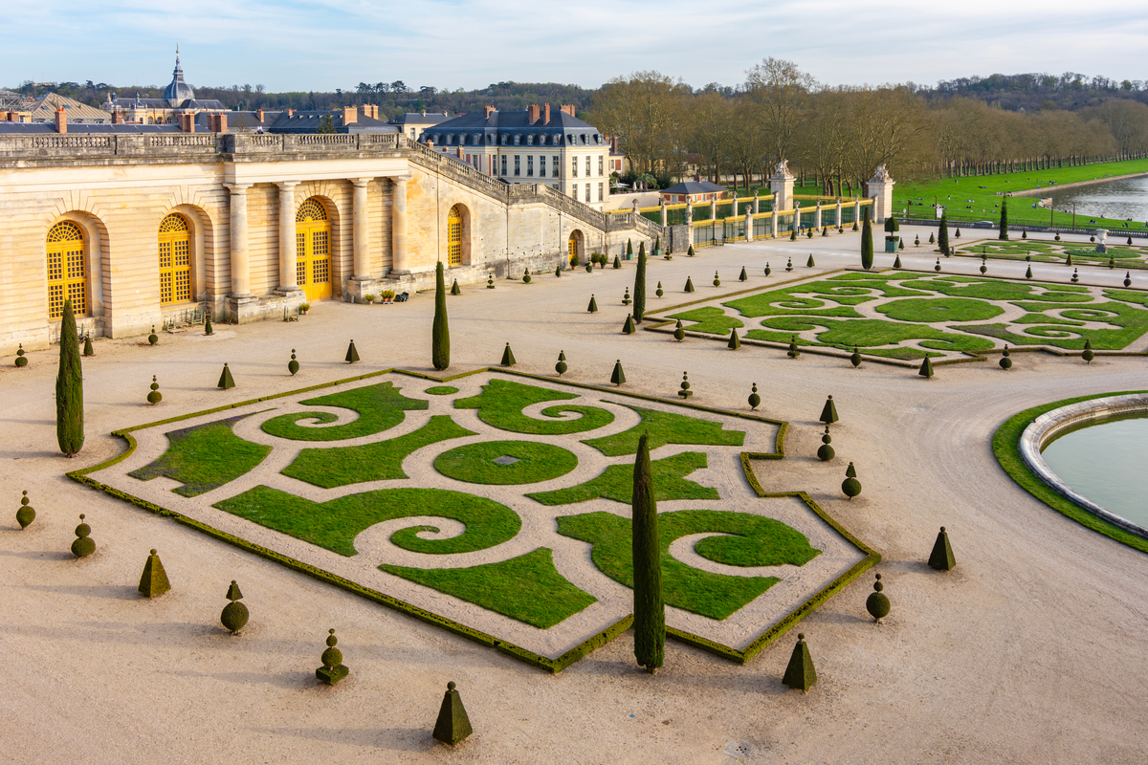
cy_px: 382
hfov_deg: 57.2
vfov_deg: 40.0
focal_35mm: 33
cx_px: 574
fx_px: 1052
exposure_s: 1/160
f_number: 11
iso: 100
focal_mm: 22
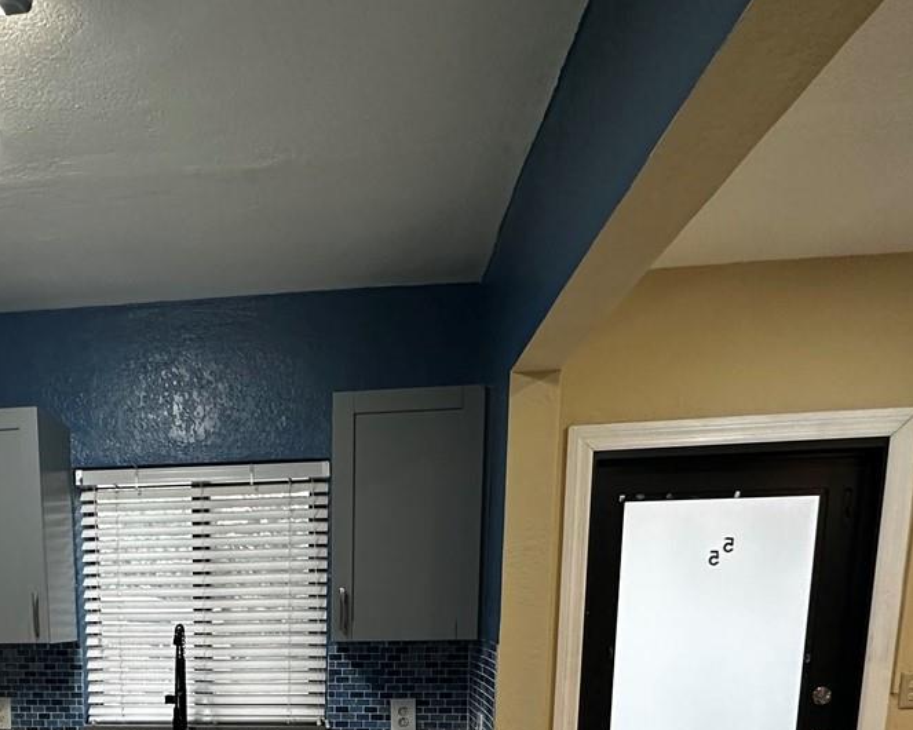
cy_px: 771
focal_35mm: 33
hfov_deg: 51.6
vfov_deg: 38.2
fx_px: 891
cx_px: 215
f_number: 2.2
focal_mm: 2.22
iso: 250
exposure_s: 1/120
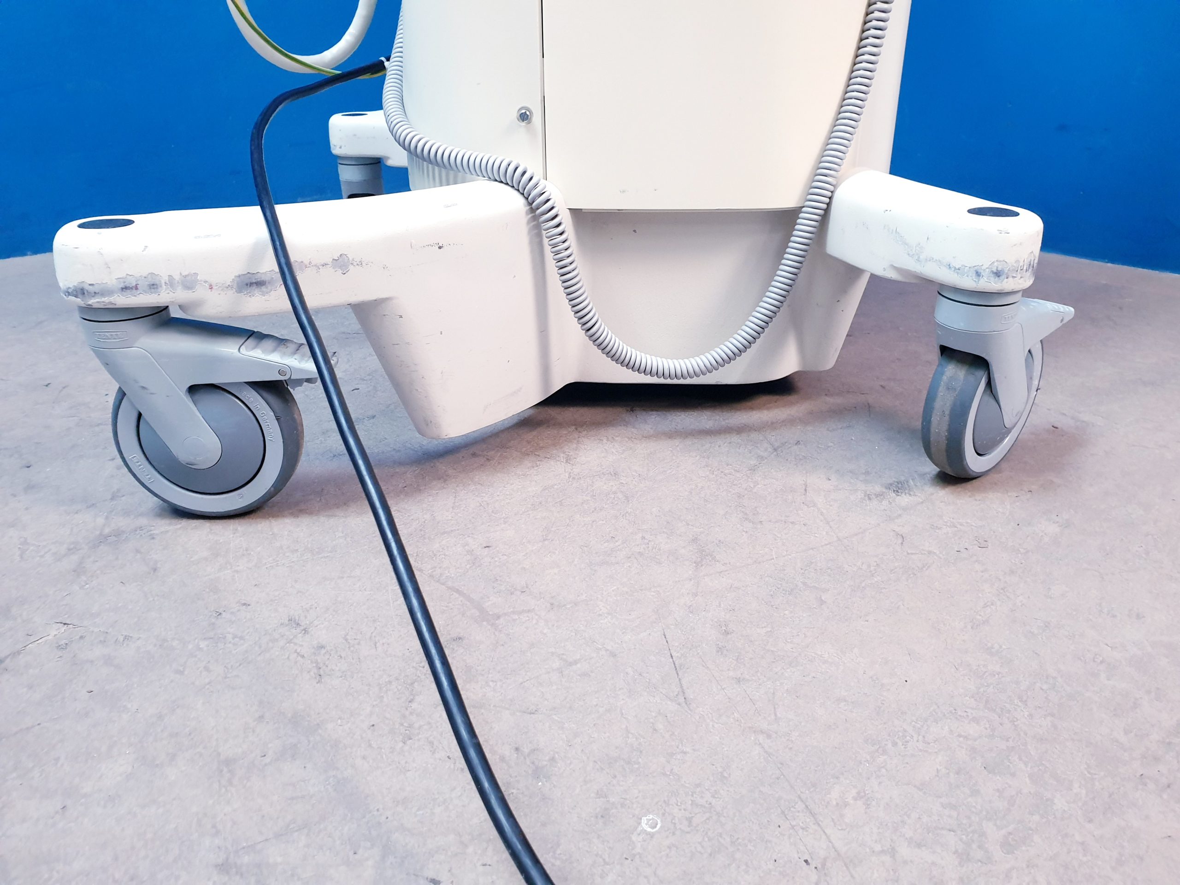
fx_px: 886
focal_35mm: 26
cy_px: 442
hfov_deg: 67.3
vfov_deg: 53.1
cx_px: 590
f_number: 2.4
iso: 320
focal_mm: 4.3
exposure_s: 1/50
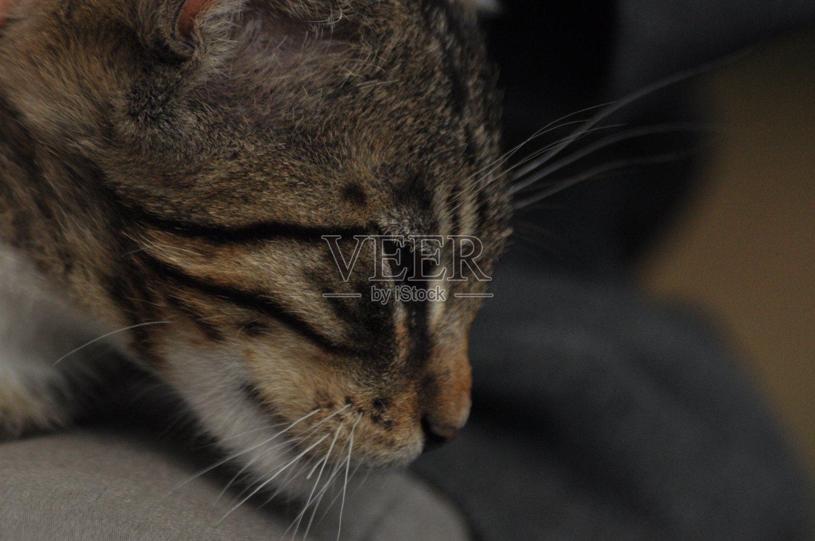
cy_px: 270
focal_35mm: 450
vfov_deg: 3.0
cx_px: 408
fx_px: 10176
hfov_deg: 4.6
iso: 800
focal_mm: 300
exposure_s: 1/1250
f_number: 8
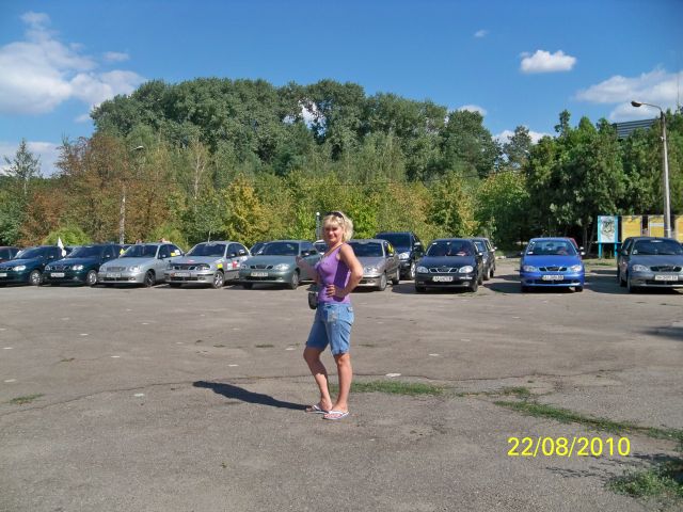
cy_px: 256
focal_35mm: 35
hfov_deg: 52.6
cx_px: 342
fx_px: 691
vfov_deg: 40.7
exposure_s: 1/800
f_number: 3.5
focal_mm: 6.2
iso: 100
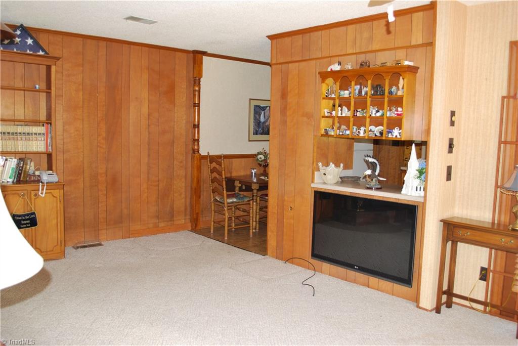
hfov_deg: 61.9
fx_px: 432
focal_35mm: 30
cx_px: 259
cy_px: 173
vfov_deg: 43.7
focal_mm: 20
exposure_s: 1/60
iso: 320
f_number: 3.8
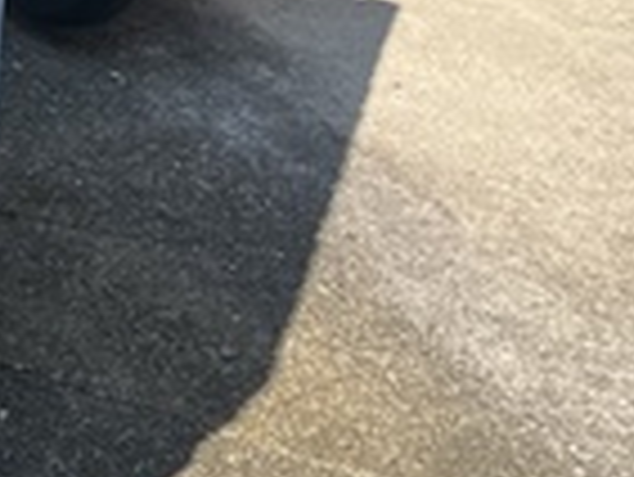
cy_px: -7
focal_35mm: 129
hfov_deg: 12.2
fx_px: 2365
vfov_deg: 11.4
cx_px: -877
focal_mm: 5.1
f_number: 1.6
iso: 50
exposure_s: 1/1117
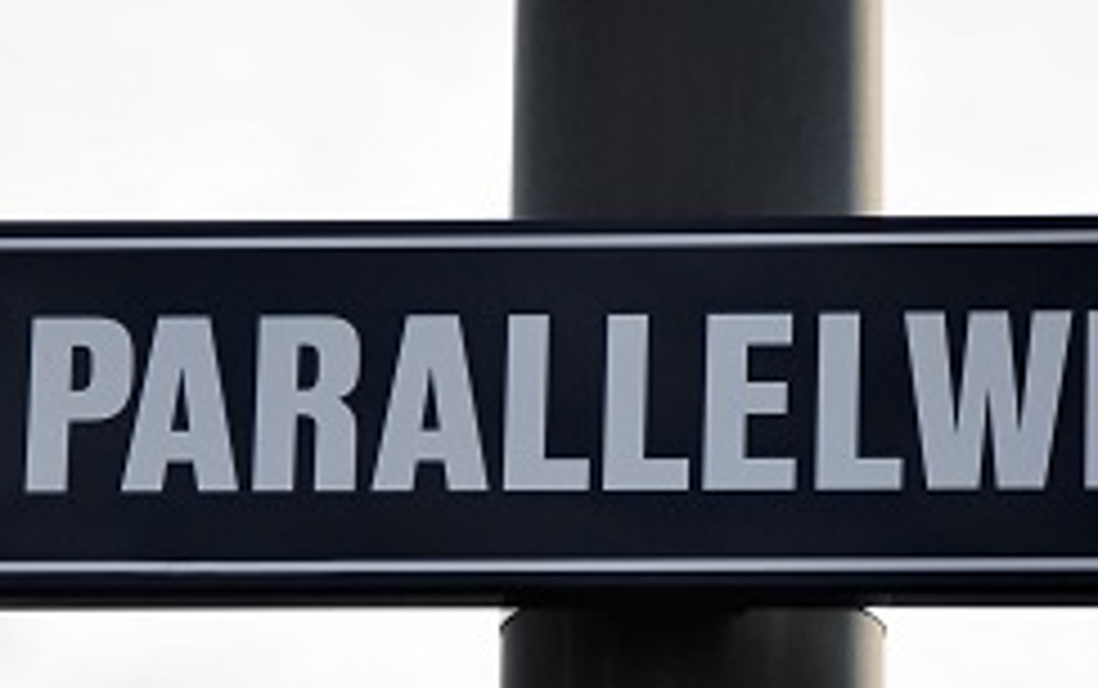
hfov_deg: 6.2
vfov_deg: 3.9
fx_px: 10124
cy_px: 515
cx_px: 531
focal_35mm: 338
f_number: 6.3
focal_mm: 90
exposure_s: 1/640
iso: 100
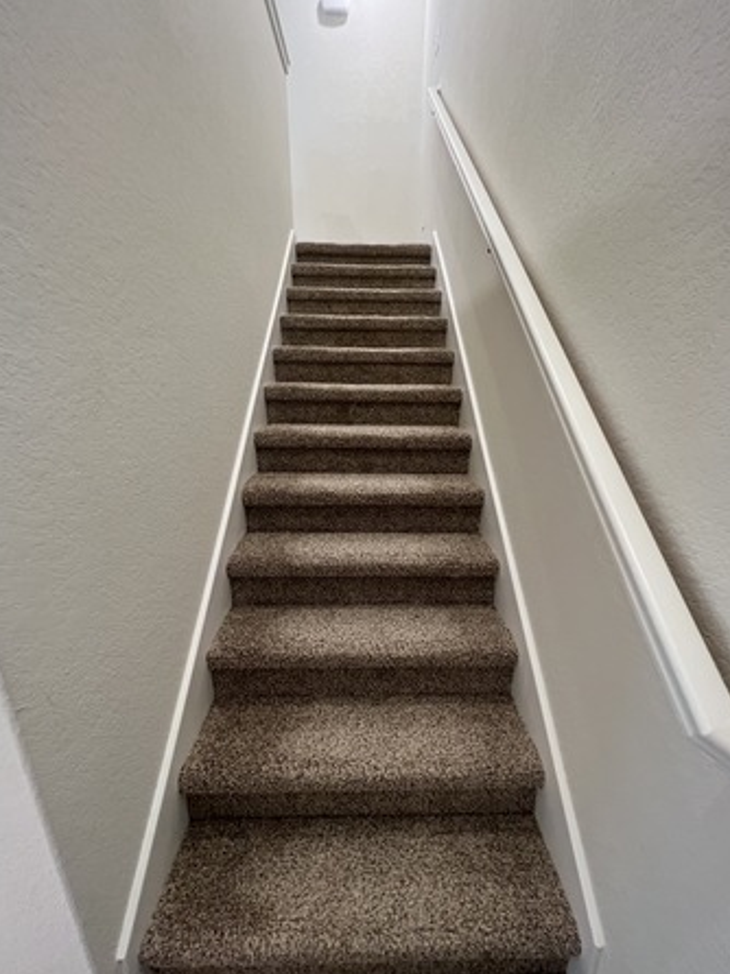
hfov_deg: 85.6
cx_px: 376
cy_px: 507
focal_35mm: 14
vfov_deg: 102.0
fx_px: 394
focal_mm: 1.57
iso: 400
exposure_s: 1/60
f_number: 1.8
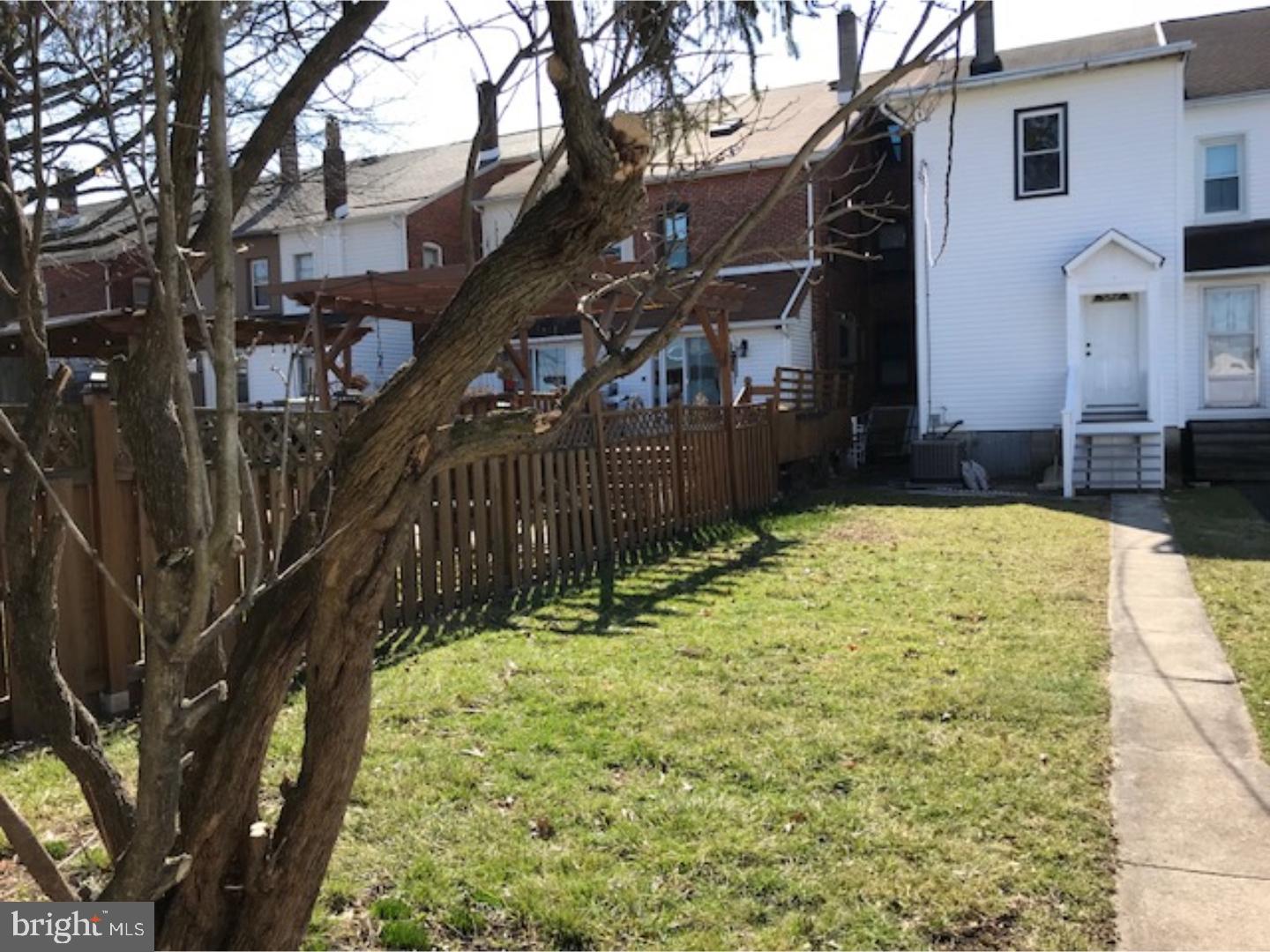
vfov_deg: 49.7
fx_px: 1027
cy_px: 476
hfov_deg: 63.4
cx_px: 635
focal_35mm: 28
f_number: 1.8
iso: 20
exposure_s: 1/939
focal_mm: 3.99
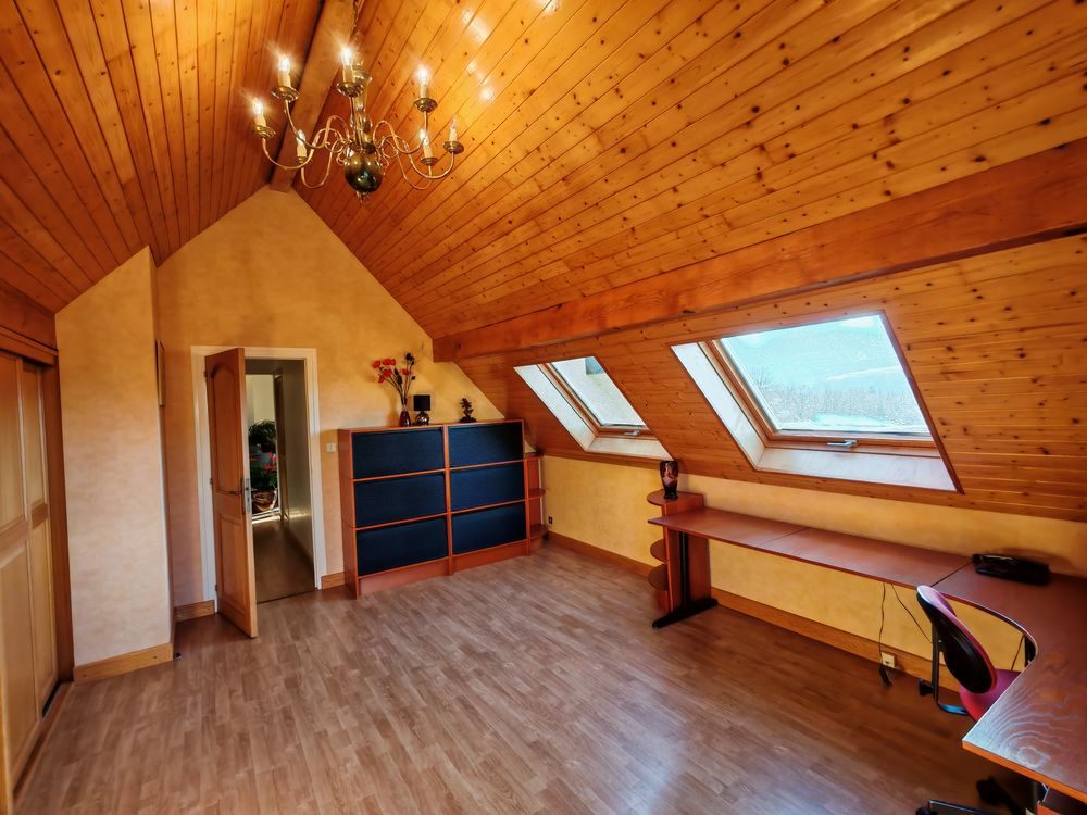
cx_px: 544
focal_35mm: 16
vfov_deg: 78.1
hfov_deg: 94.5
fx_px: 502
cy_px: 408
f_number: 2.2
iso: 80
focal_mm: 1.96
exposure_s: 1/50
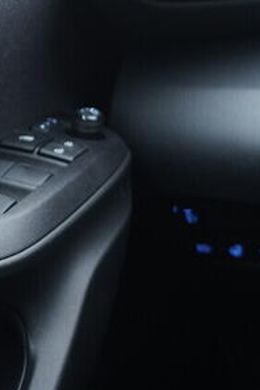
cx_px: 611
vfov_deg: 16.4
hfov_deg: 9.8
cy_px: 68
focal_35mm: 124
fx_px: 1343
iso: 400
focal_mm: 24
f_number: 2.8
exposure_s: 1/40
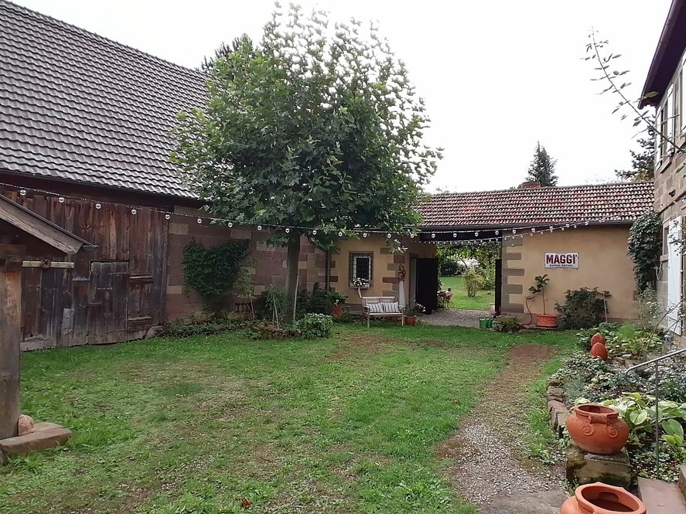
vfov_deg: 58.9
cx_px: 359
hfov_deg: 73.9
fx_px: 456
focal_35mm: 23
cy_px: 267
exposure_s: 1/100
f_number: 2.4
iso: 50
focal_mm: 2.84
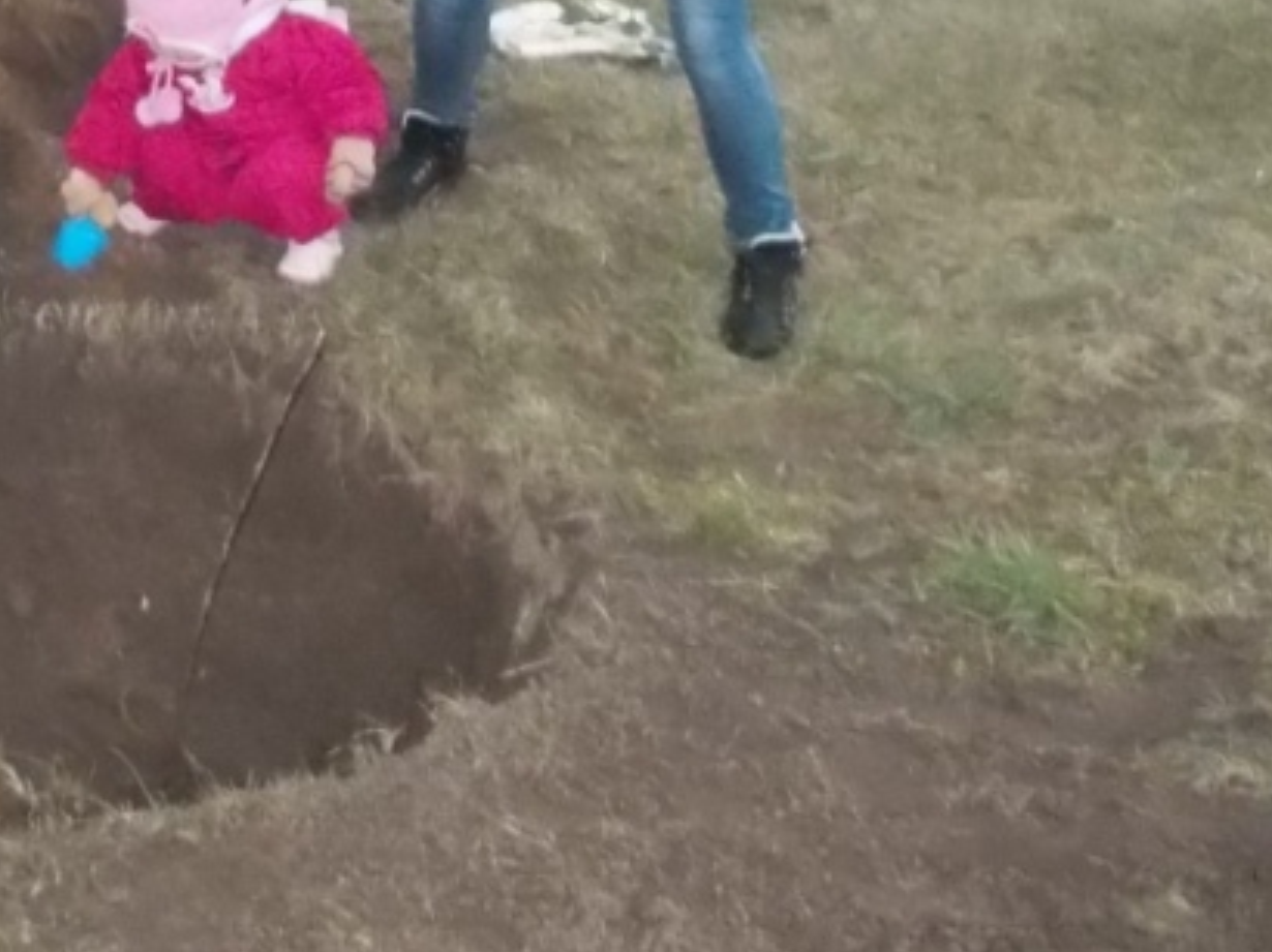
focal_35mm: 70
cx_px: 289
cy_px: -177
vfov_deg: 19.8
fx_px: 2571
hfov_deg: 27.3
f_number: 2.7
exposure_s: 1/25
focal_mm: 4
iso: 640
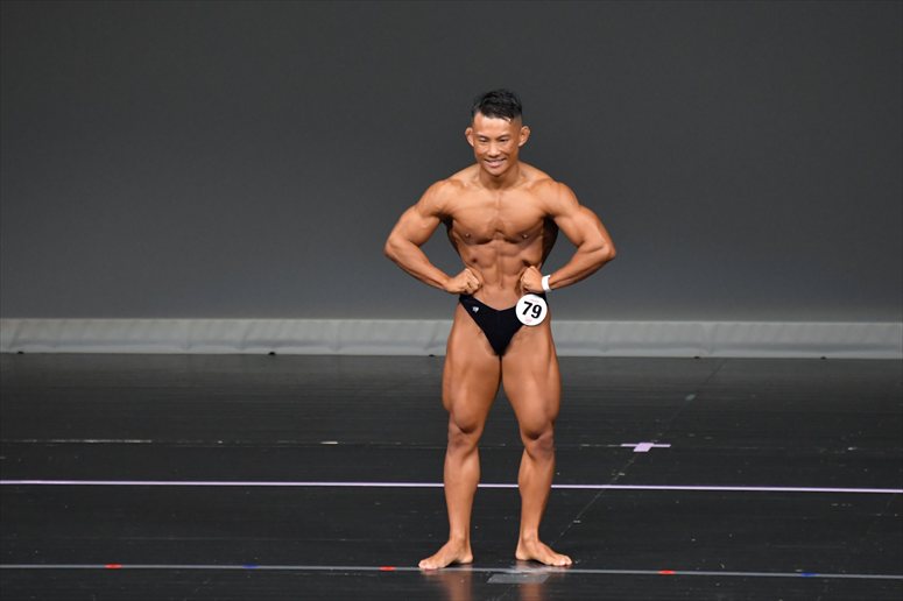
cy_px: 300
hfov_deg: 5.5
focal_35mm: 375
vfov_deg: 3.7
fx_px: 9402
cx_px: 452
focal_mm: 250
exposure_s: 1/400
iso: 4000
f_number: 5.6
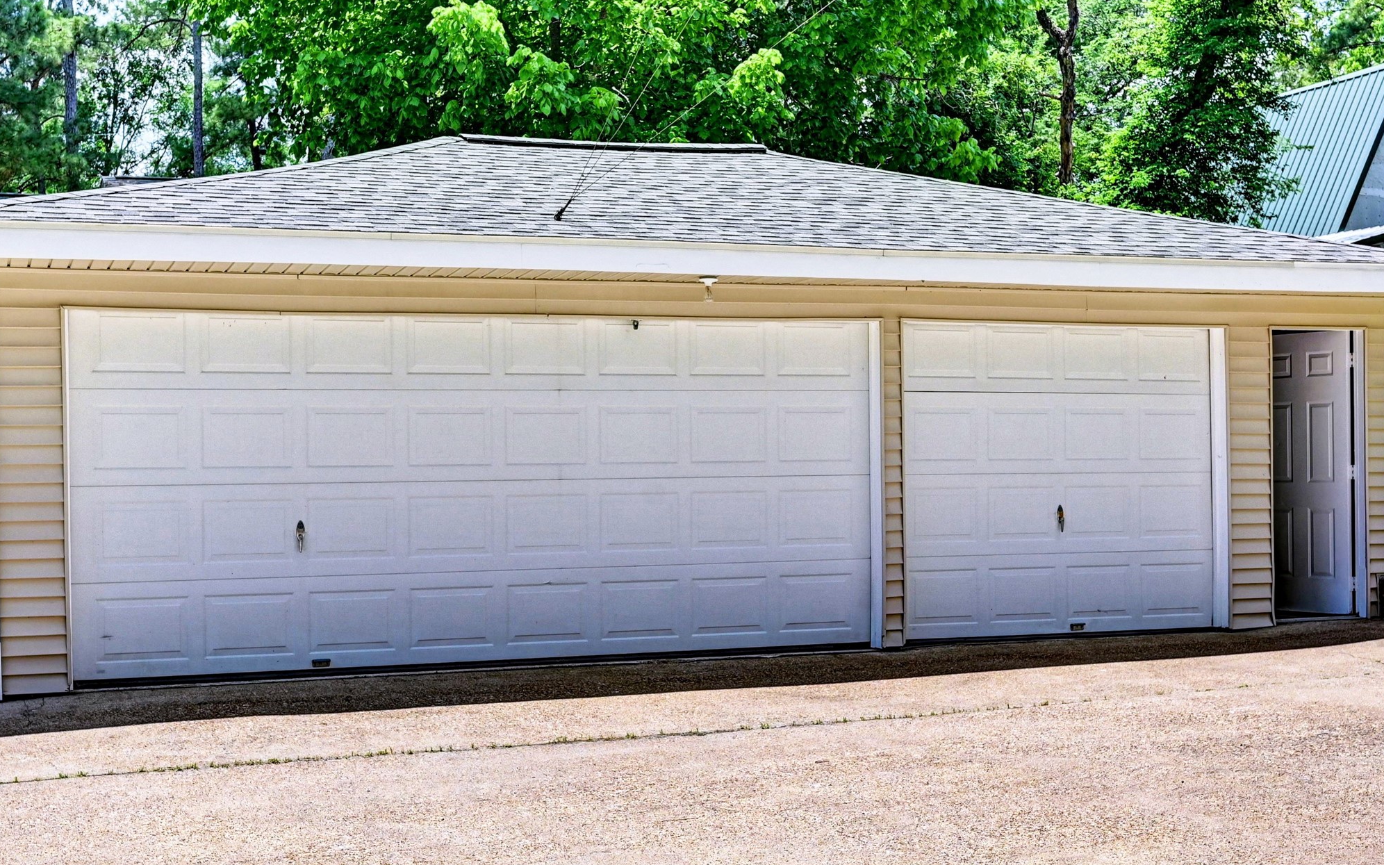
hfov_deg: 40.3
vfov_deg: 25.8
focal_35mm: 50
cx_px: 692
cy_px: 472
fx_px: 1886
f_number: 8
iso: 400
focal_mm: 30
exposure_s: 1/640
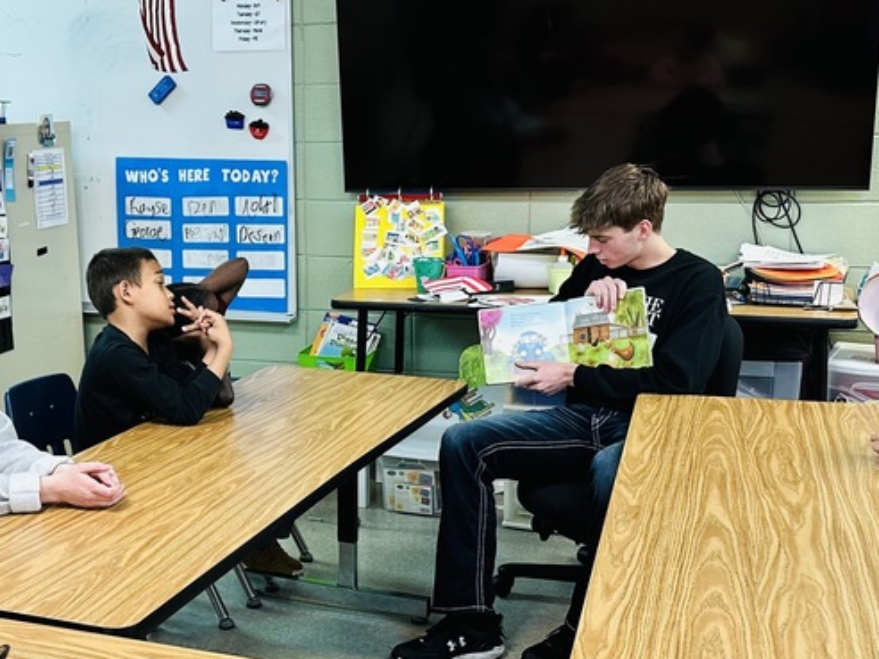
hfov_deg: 37.7
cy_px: 388
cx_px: 275
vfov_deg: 29.1
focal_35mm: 50
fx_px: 1270
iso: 160
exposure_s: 1/61
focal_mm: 6.86
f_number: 1.78
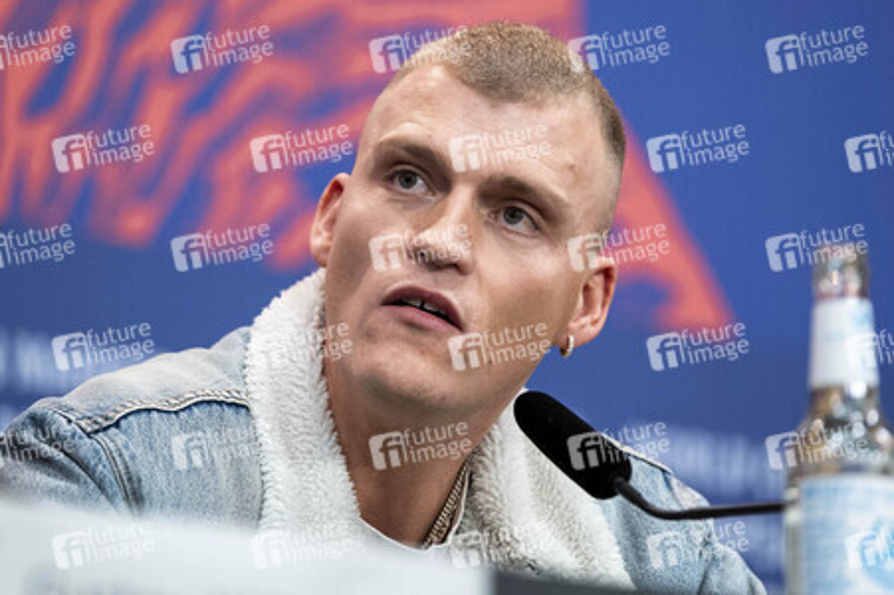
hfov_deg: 9.8
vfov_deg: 6.5
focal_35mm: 210
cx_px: 447
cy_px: 298
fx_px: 5211
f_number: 2.8
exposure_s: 1/320
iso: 1250
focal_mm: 140
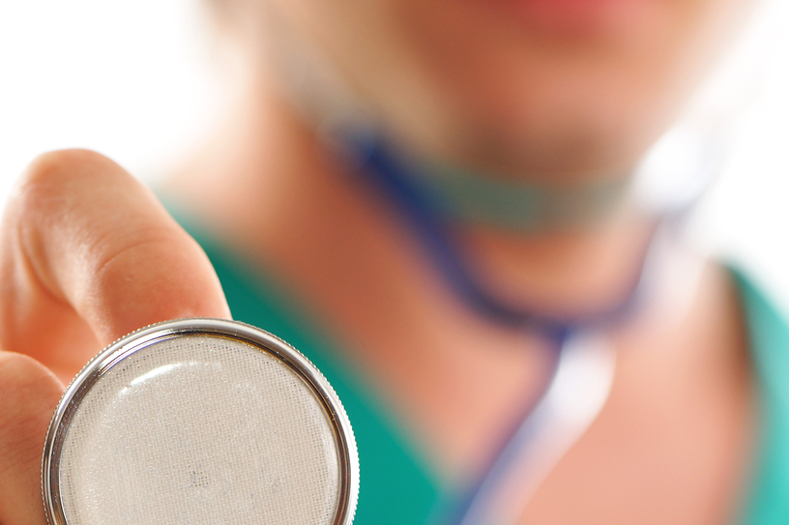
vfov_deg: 6.1
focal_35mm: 223
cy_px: 537
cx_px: 334
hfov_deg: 9.2
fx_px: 4884
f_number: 5
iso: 200
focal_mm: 105
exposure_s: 1/60
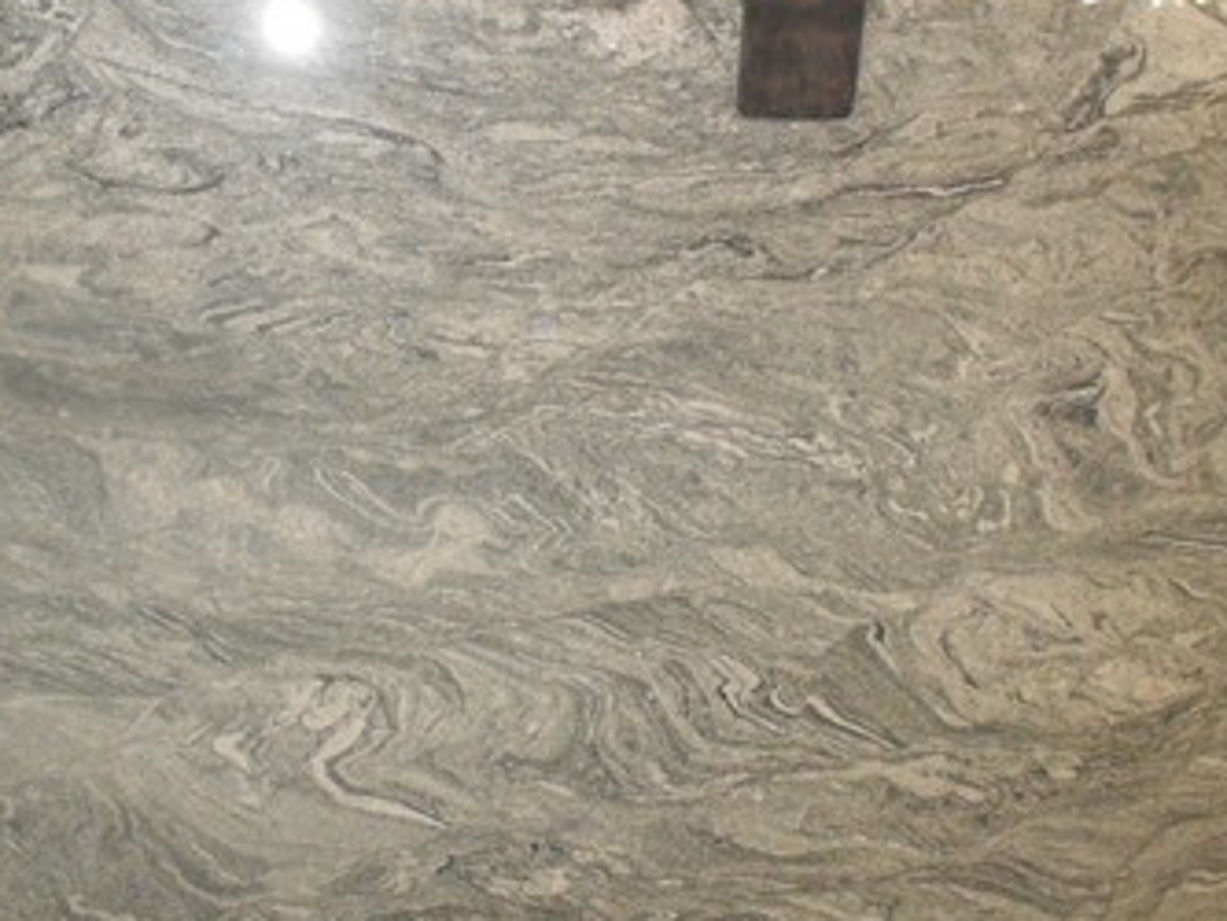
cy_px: 473
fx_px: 1383
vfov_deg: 36.8
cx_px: 578
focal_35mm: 39
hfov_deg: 47.8
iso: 400
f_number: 3.2
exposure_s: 1/25
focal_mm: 4.6
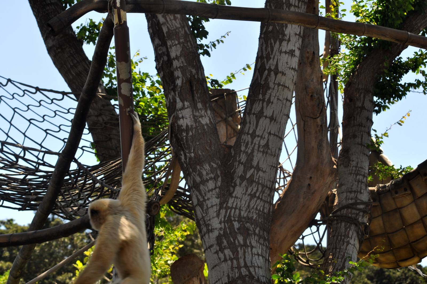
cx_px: 214
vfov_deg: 10.6
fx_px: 1528
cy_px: 142
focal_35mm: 129
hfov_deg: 15.9
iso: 200
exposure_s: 1/250
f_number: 8
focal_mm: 86
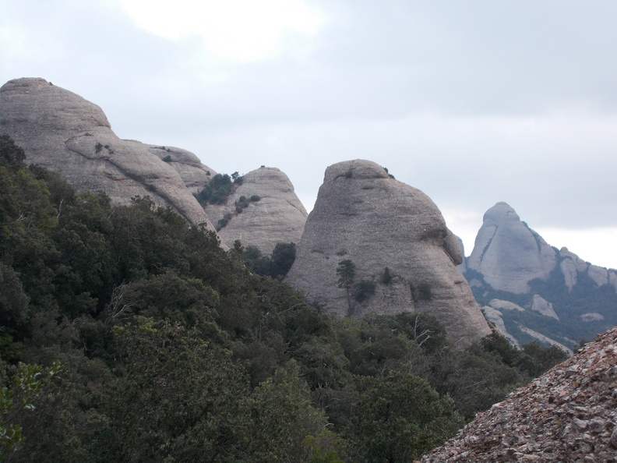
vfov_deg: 19.4
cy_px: 232
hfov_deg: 25.7
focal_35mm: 76
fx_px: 1355
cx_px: 308
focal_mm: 13.5
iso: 80
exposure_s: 1/160
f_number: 5.8
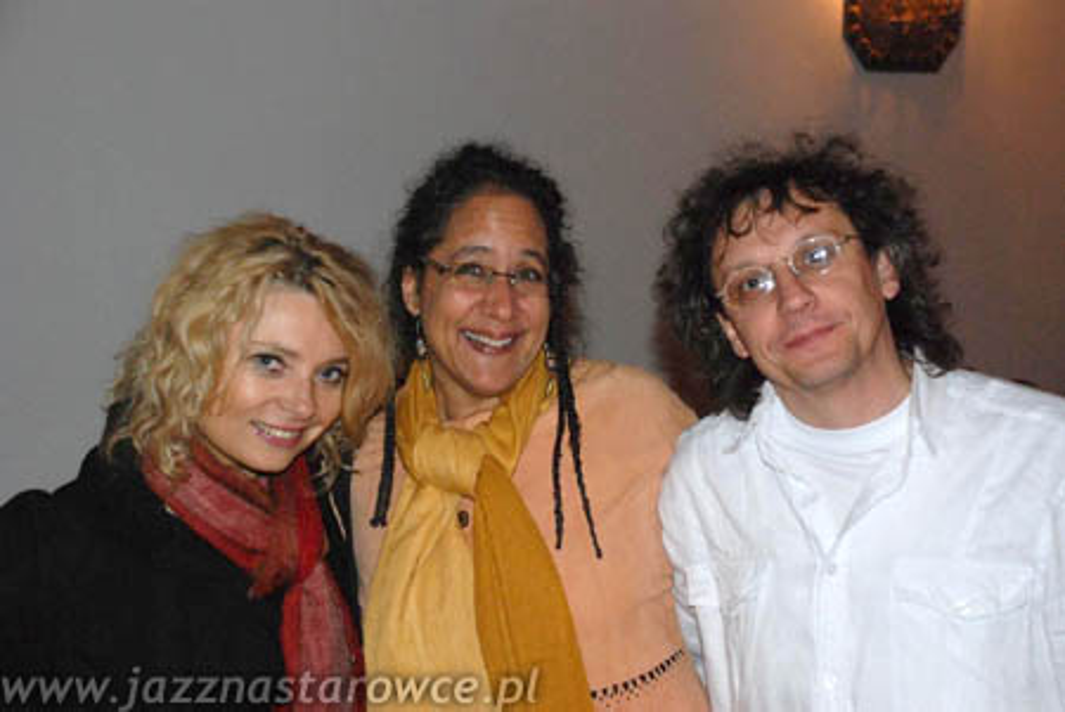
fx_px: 1777
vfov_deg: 22.7
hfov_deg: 33.4
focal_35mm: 60
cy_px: 356
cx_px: 532
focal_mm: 40
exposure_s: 1/60
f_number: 5.6
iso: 1250
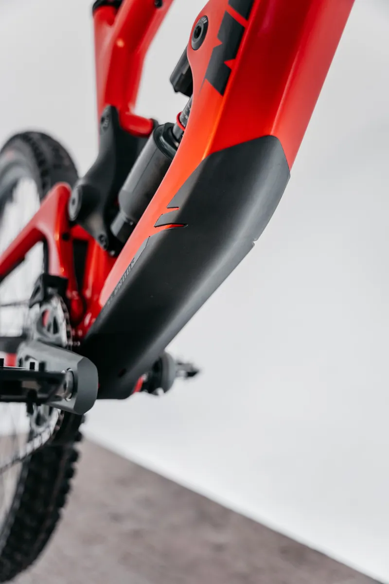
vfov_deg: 56.2
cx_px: 194
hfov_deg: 39.2
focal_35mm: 34
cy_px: 292
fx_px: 546
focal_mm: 33.7
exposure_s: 1/160
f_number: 2.8
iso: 1000
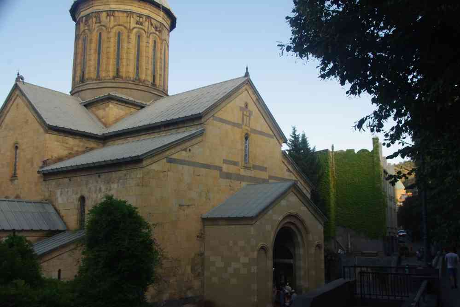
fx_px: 479
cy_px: 154
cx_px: 230
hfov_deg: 51.3
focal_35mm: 38
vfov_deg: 35.5
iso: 200
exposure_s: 1/50
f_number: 7.1
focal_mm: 25
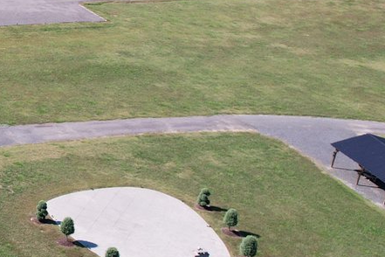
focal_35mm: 85
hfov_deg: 18.6
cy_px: 52
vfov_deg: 16.0
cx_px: -309
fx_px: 909
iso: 200
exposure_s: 1/2000
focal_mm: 8.38
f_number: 2.8
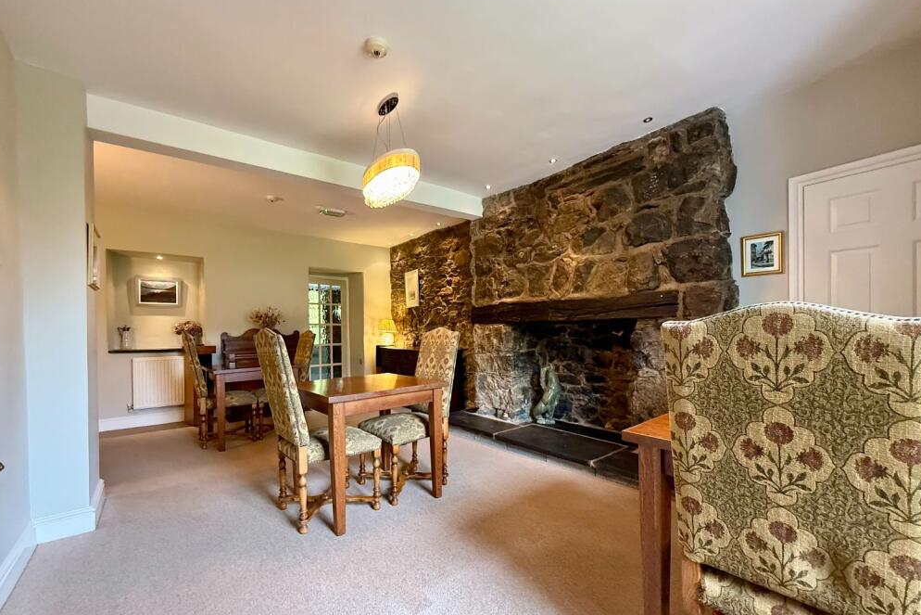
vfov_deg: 77.2
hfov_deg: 100.4
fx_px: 384
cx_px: 460
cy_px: 333
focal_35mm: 15
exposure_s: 1/50
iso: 640
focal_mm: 2.22
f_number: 2.2
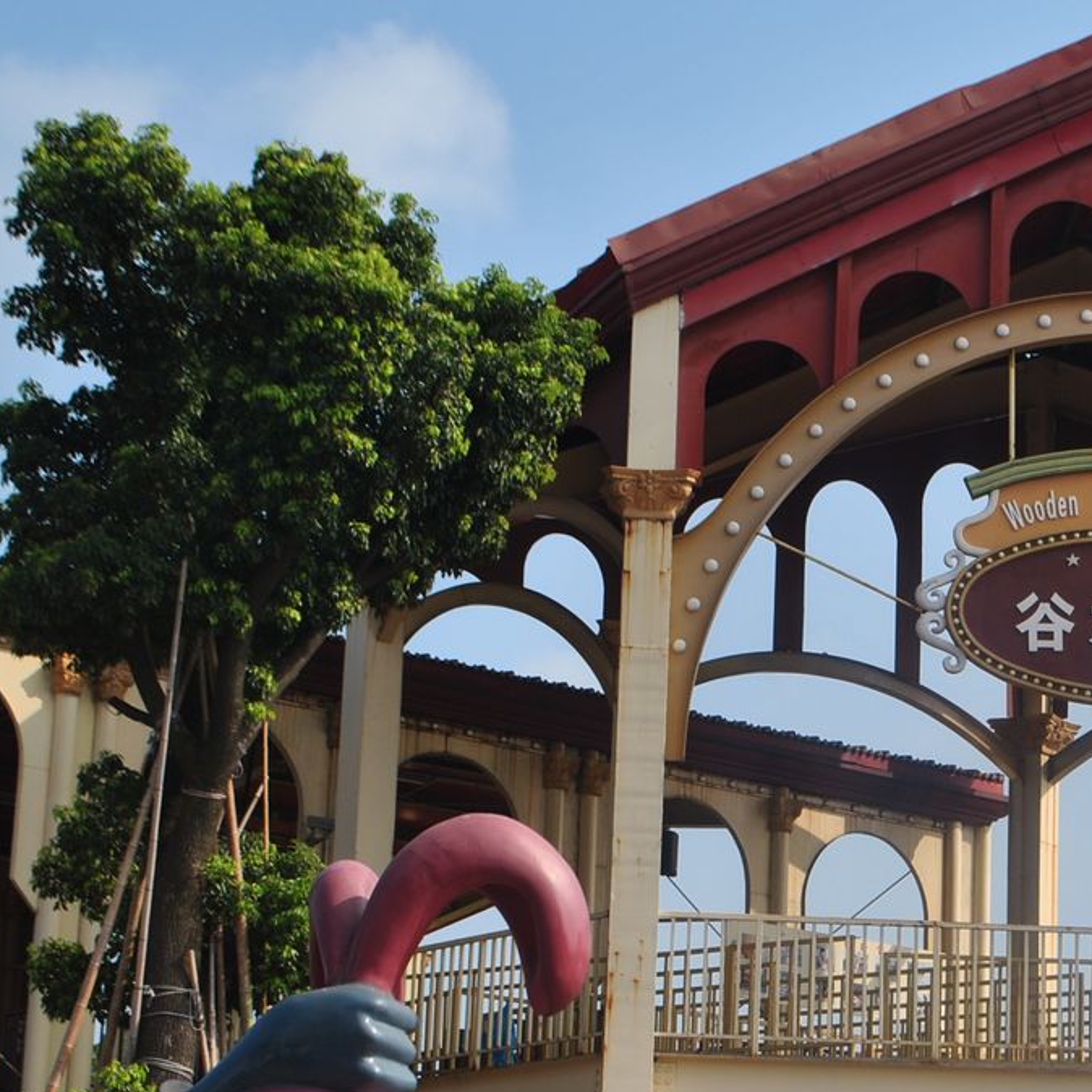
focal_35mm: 97
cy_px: 667
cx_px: 945
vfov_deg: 17.9
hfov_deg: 17.7
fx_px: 3462
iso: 110
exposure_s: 1/250
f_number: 10
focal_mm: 40
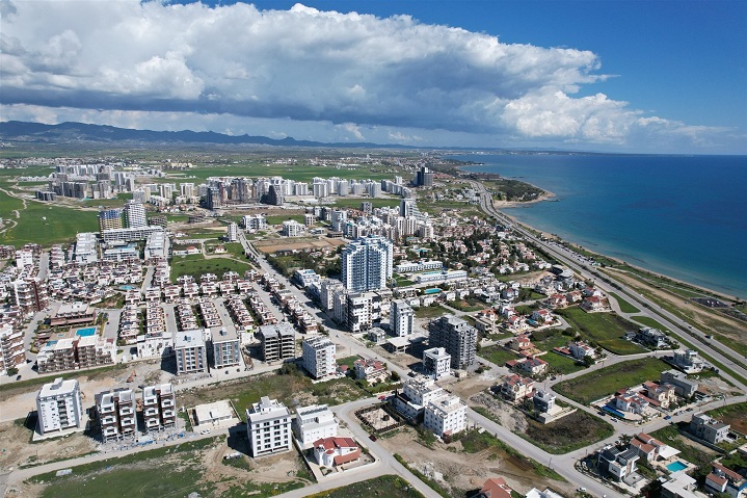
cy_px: 249
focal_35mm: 22
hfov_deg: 78.6
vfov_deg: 57.2
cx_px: 374
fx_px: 456
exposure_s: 1/4000
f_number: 2.8
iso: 130
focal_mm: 8.38
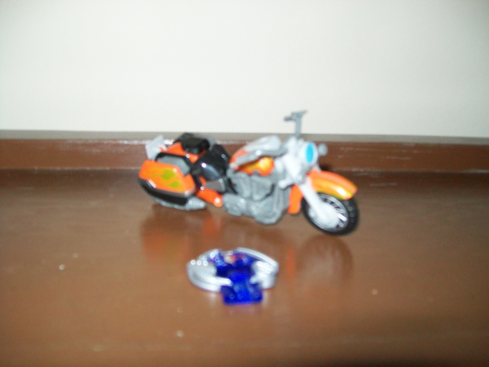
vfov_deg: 39.7
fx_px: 509
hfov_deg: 51.4
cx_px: 244
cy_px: 184
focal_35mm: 36
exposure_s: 1/60
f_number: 2.7
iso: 160
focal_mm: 6
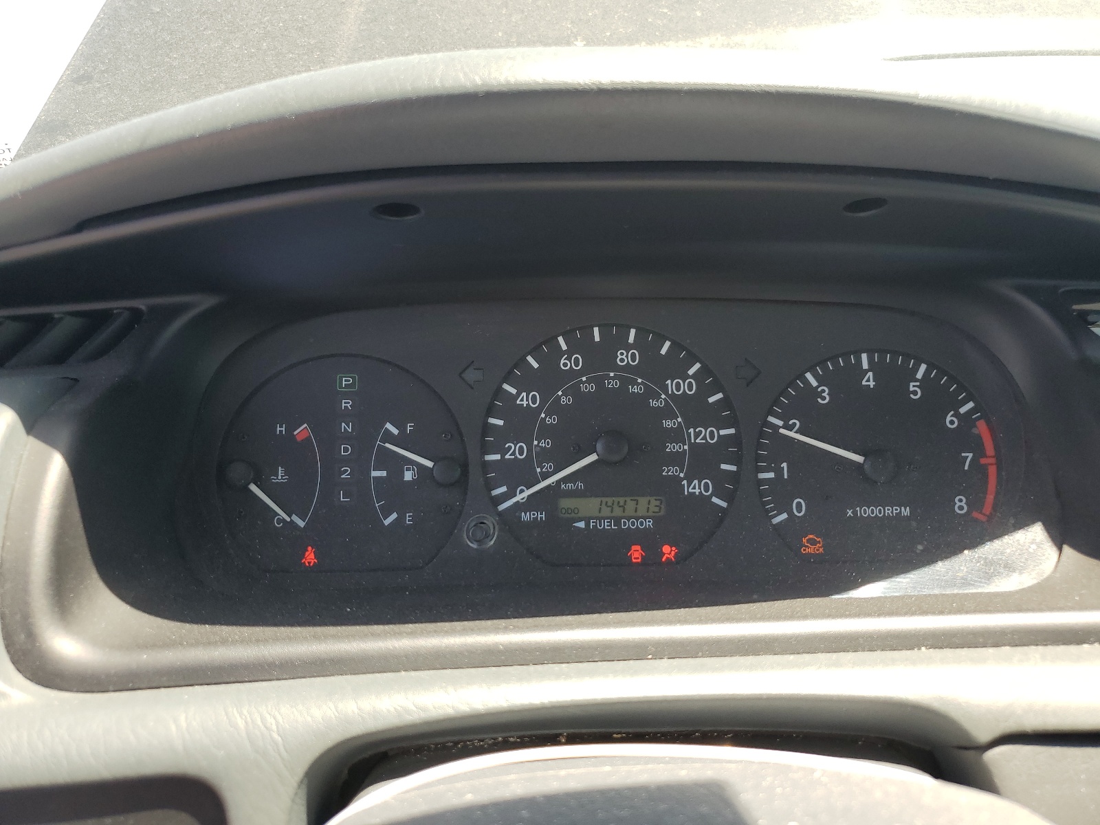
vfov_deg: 53.1
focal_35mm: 26
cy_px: 412
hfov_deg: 67.3
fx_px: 826
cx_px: 550
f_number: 1.5
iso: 50
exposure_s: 1/345
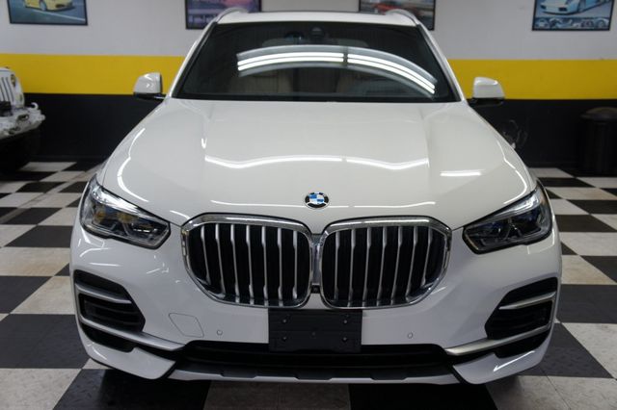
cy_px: 205
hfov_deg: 53.2
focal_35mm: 36
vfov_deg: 36.8
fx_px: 617
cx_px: 308
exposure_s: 1/40
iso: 200
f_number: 4
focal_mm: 24
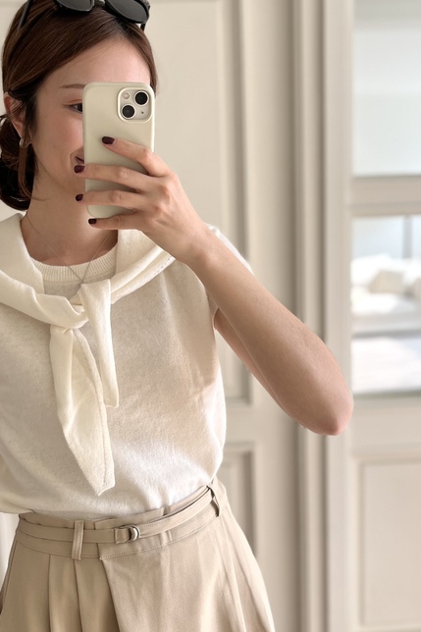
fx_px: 737
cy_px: 329
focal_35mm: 42
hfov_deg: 31.9
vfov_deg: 46.4
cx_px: 202
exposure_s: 1/122
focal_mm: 5.1
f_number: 1.6
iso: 50
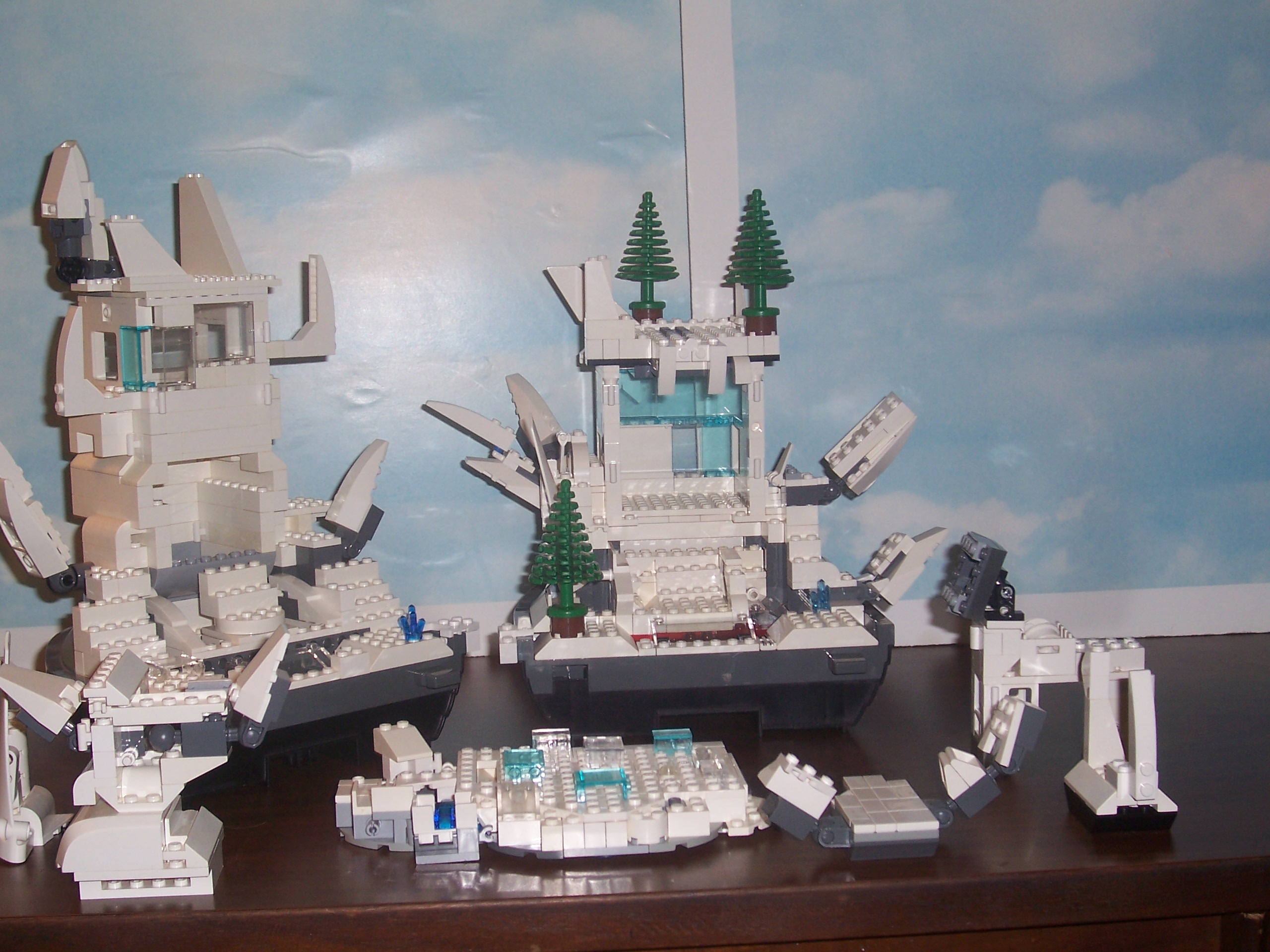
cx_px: 635
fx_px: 1944
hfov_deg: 36.2
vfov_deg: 27.5
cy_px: 476
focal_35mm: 53
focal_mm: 8.6
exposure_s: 1/60
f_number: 3.4
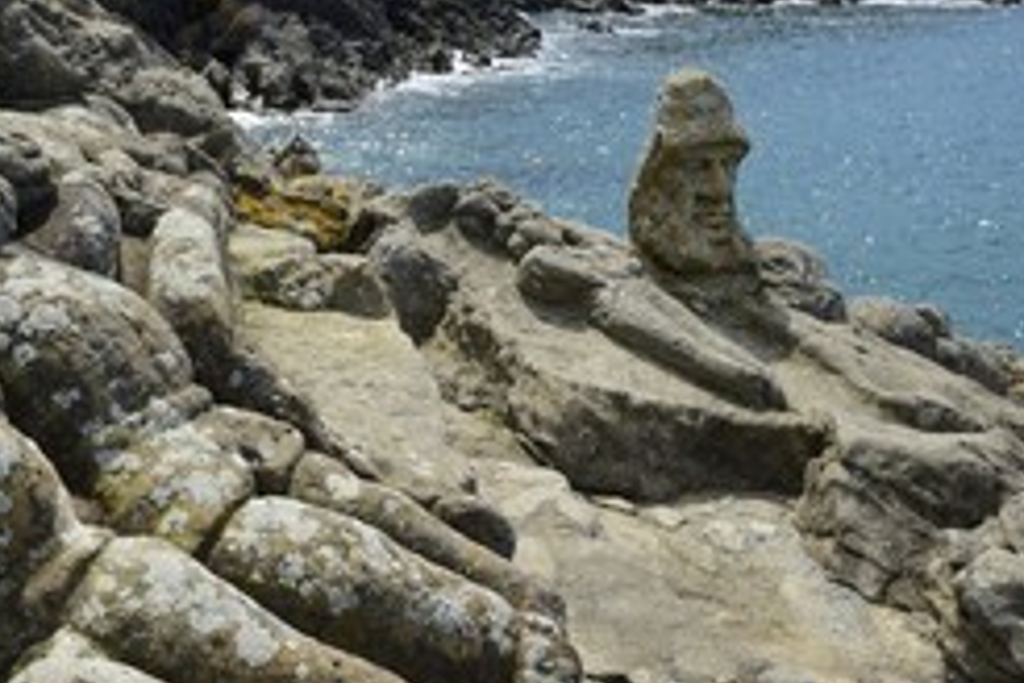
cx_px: 287
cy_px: 192
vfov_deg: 32.2
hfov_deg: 46.1
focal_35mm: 41
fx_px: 1166
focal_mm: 24
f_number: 13
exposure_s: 1/200
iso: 200
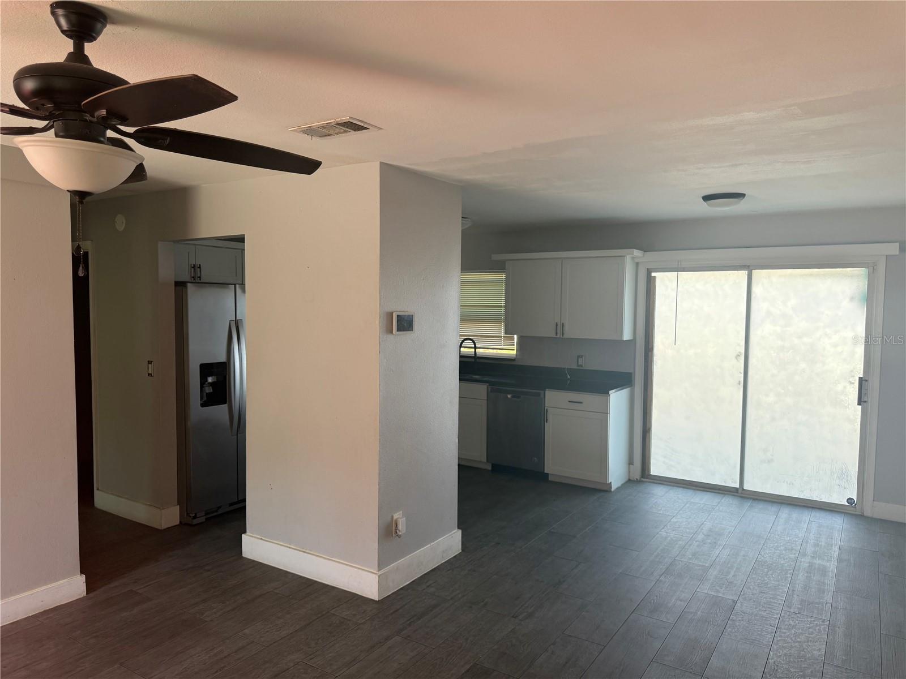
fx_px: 628
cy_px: 340
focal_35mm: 24
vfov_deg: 56.8
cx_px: 453
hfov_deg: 71.6
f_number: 1.78
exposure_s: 1/228
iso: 125
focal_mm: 6.76
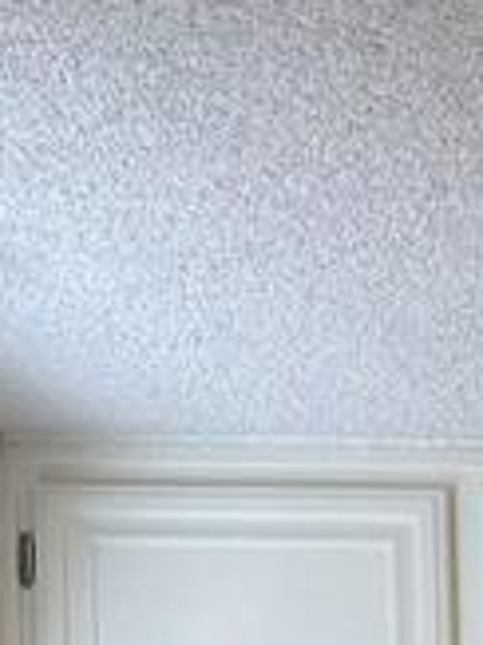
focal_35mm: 151
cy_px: 1318
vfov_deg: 11.7
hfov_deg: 8.6
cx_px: 1318
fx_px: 2813
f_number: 1.78
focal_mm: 6.86
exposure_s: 1/120
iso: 80
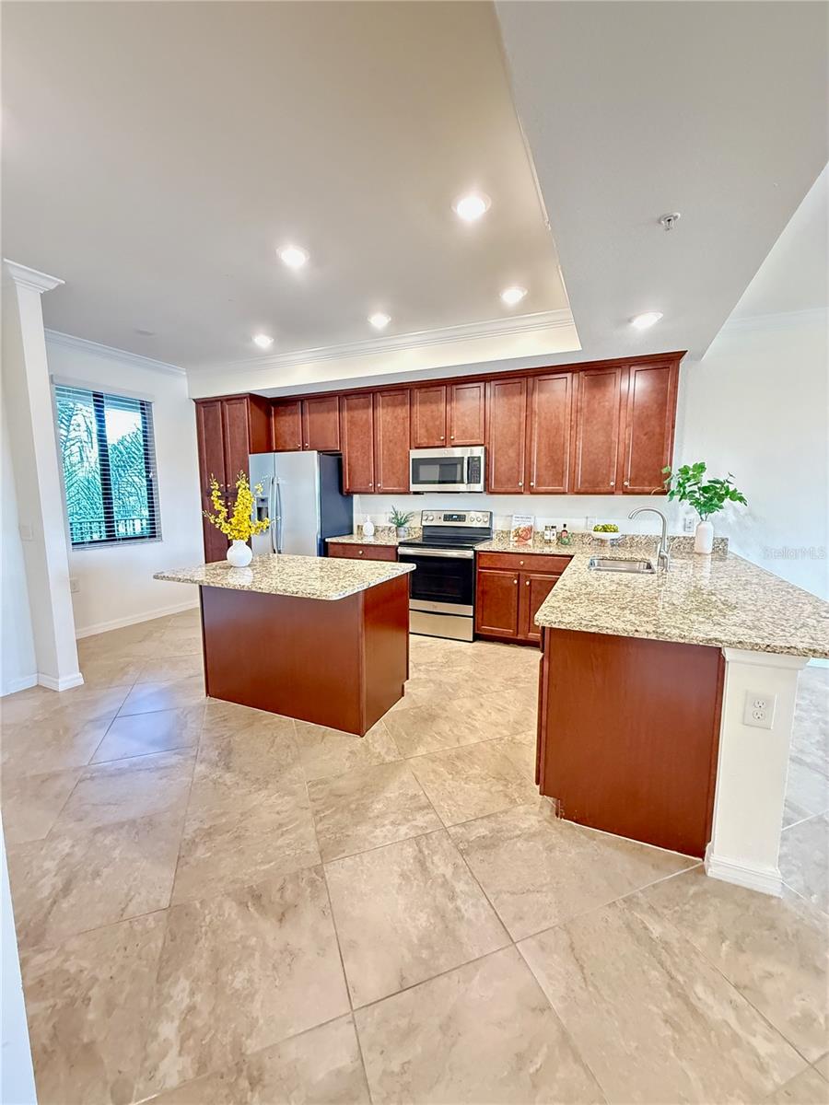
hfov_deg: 85.7
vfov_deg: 102.1
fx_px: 447
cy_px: 552
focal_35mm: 14
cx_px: 414
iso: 1000
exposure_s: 1/40
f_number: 2.2
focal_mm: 2.22
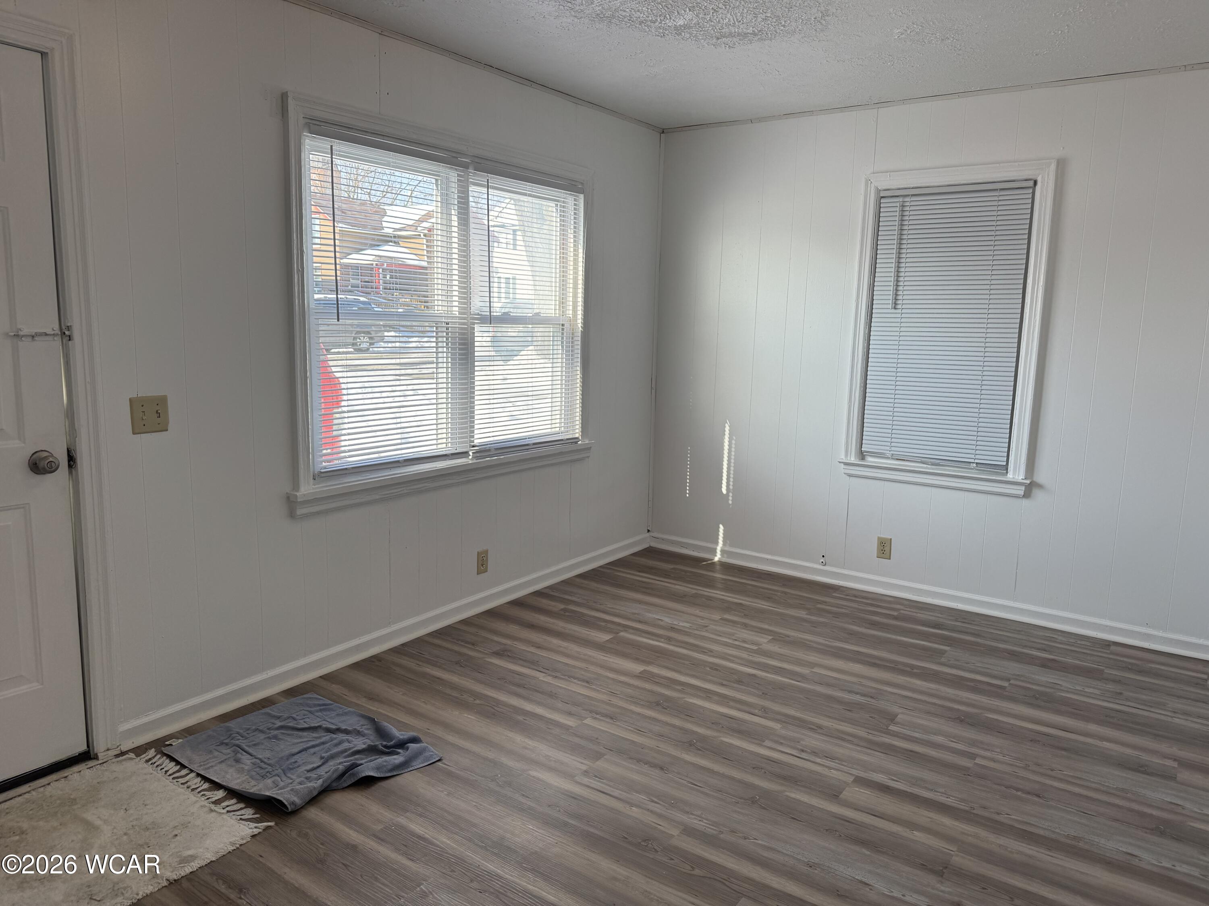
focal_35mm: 24
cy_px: 453
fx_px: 838
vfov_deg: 56.8
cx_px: 604
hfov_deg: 71.6
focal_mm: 6.76
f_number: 1.78
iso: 80
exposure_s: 1/470
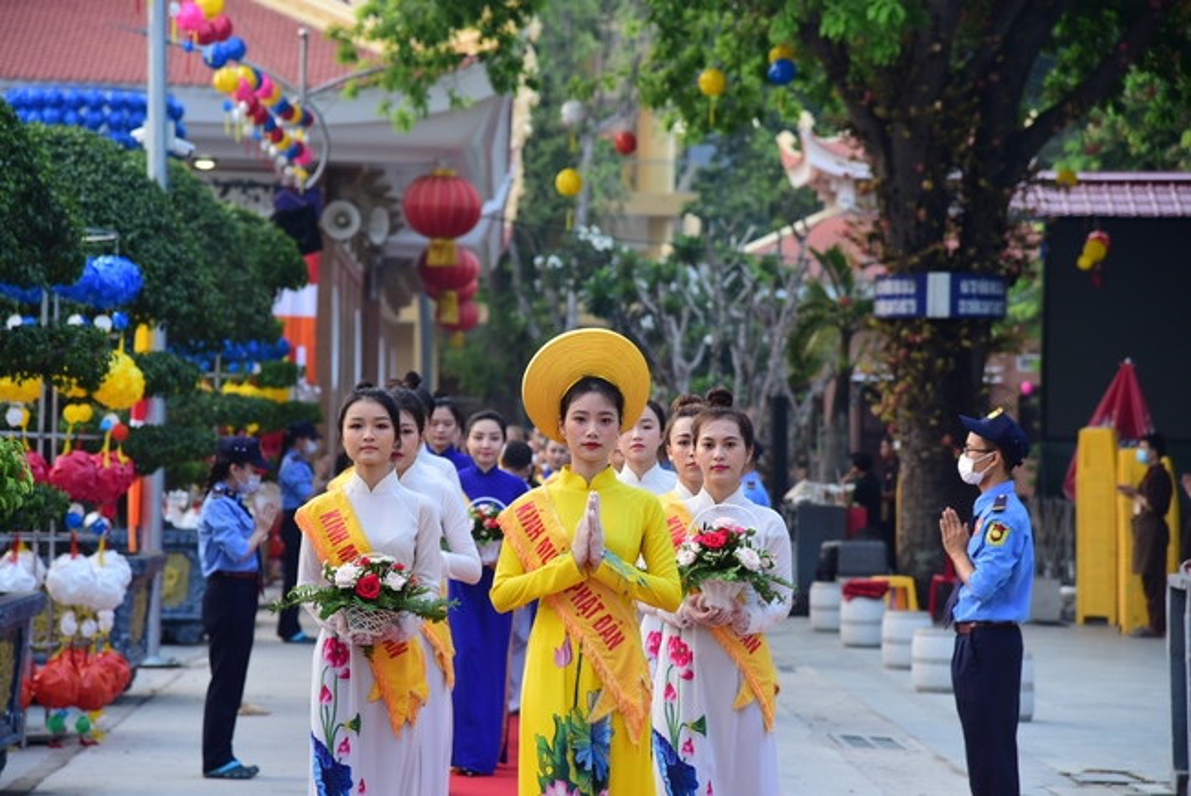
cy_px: 398
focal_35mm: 120
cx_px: 596
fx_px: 3972
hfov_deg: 17.1
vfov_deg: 11.4
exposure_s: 1/125
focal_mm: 120
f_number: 5
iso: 500
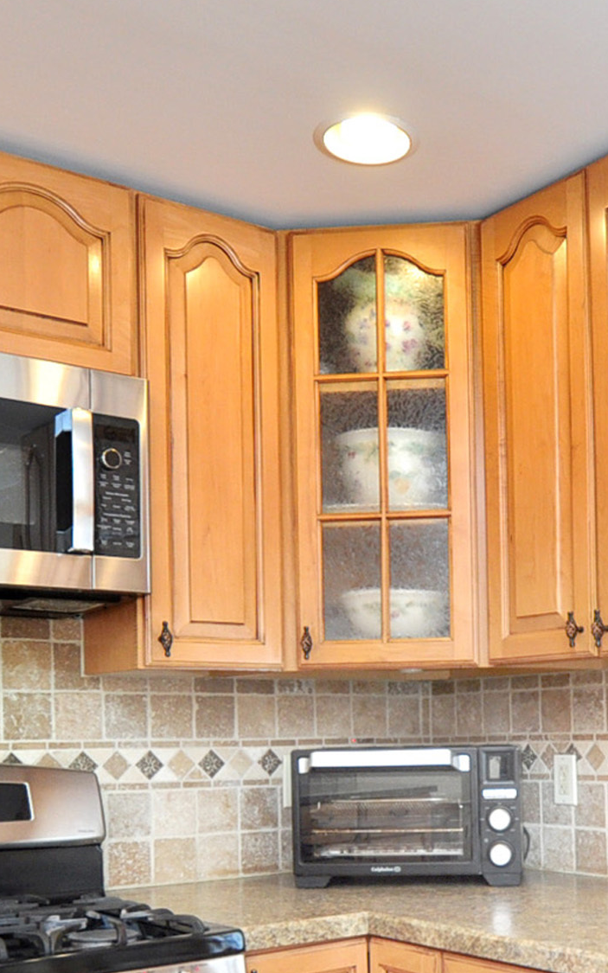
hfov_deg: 29.0
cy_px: 765
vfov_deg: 43.9
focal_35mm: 43
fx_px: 1148
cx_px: 489
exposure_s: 1/125
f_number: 4.5
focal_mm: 11
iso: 500
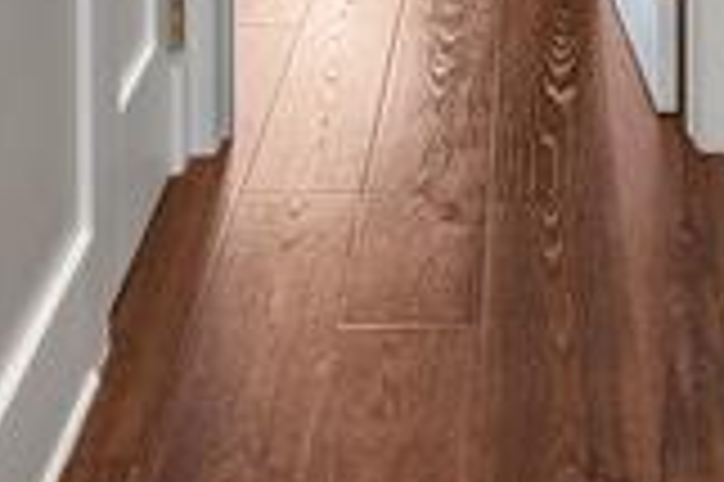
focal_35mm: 87
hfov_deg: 23.2
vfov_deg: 12.8
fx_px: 1748
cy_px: -595
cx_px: 546
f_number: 8
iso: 400
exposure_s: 1/6
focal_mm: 17
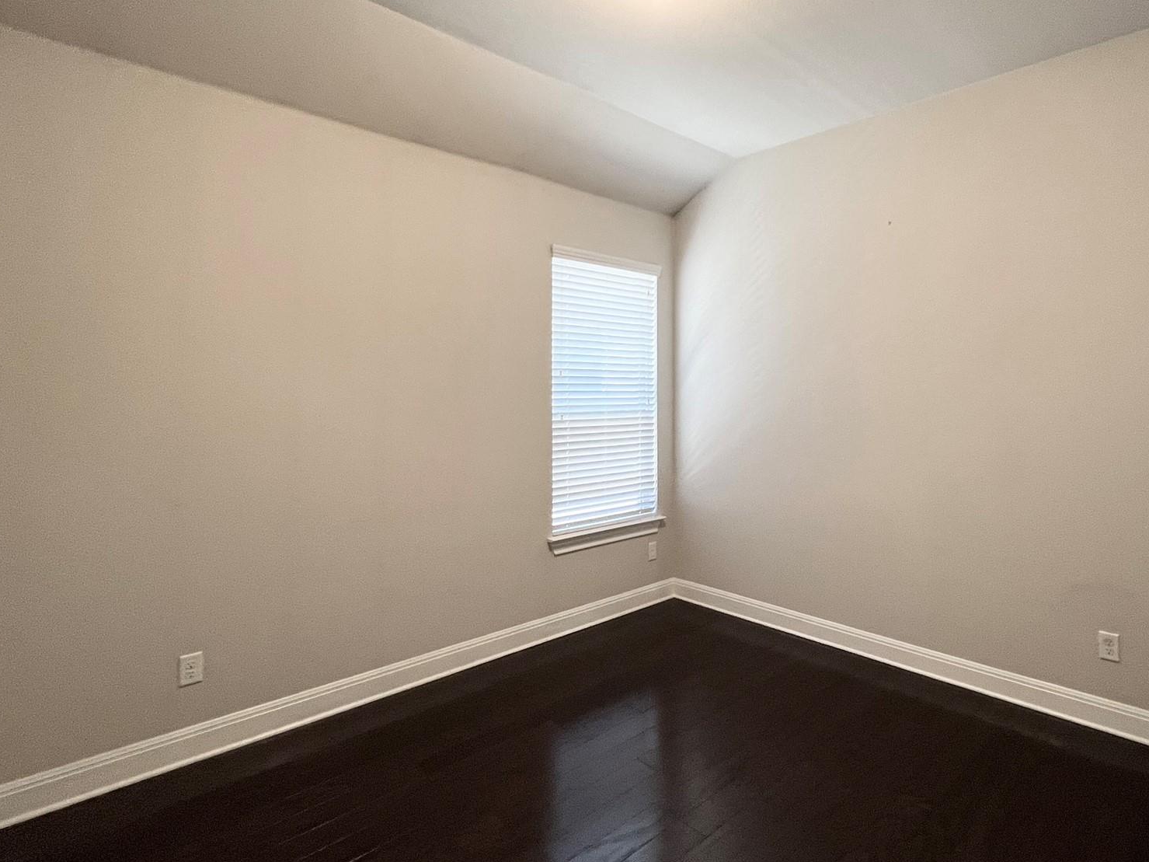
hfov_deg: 86.7
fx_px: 597
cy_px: 373
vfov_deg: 71.3
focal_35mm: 18
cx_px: 688
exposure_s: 1/60
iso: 200
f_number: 1.8
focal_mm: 1.57
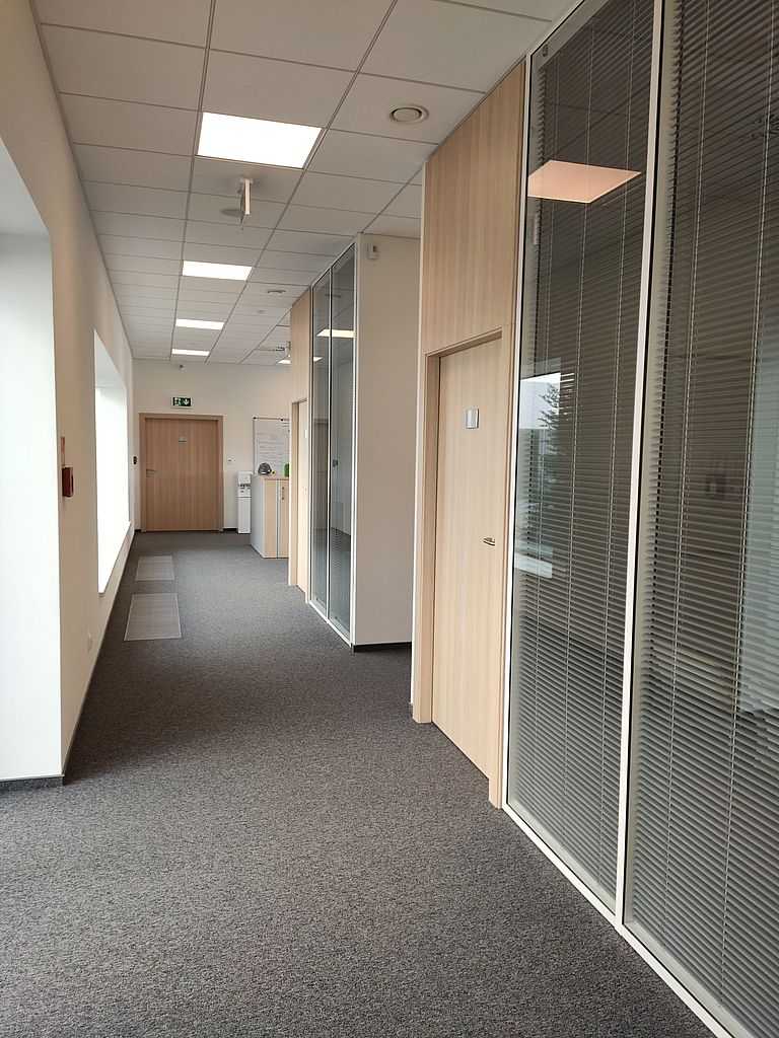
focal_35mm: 26
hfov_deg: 53.1
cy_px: 519
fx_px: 780
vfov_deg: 67.3
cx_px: 390
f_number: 1.75
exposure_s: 1/100
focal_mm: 4.77
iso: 120
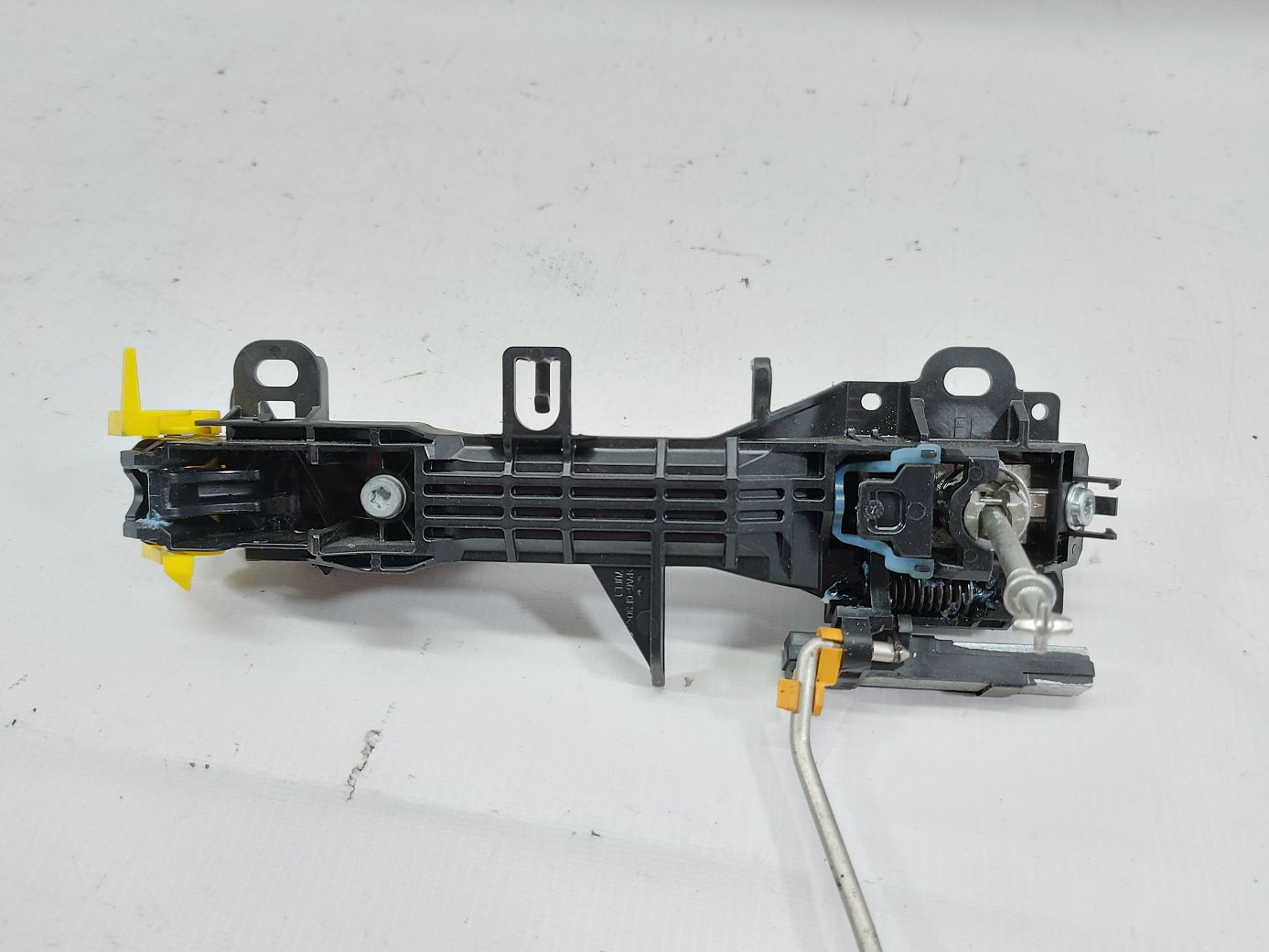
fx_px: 880
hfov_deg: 71.6
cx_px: 634
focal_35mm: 24
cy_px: 476
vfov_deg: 56.8
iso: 100
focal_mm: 5.23
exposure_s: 1/50
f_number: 1.8
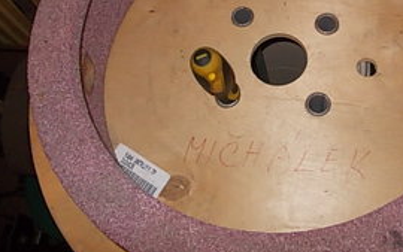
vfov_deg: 28.7
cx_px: 266
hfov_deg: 44.6
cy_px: 57
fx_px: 483
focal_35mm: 44
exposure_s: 1/25
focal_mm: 4
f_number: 2.7
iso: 200
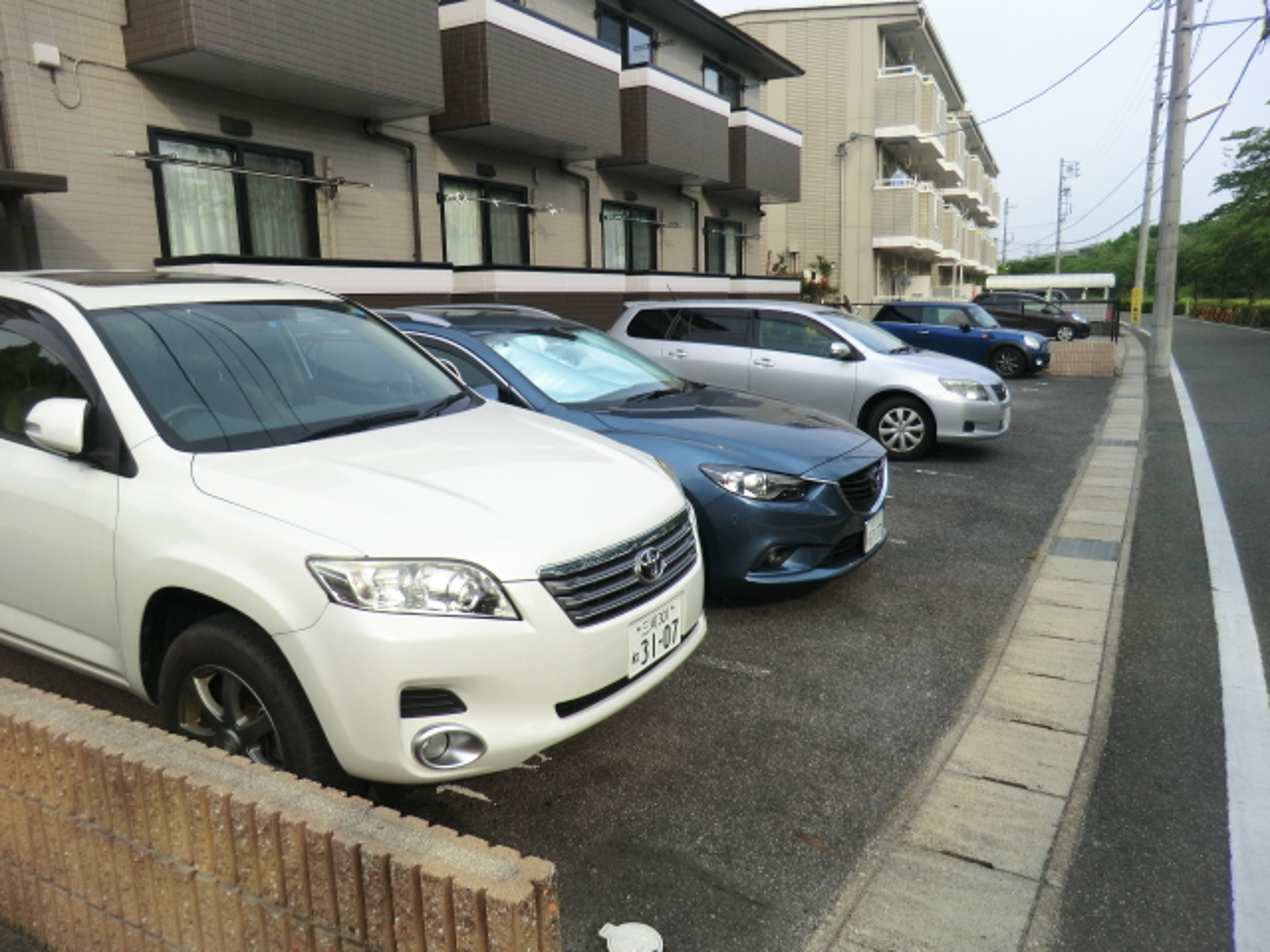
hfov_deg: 71.6
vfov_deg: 56.8
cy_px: 476
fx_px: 881
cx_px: 635
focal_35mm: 24
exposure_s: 1/500
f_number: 3.2
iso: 80
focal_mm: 4.3
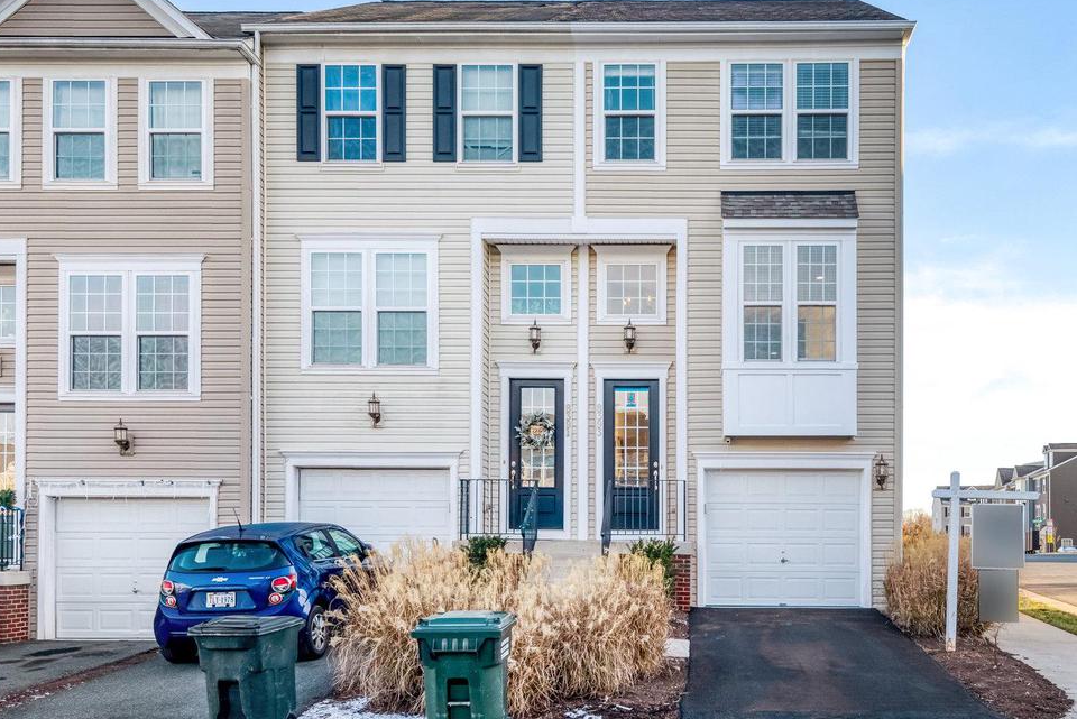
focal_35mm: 33
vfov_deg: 39.8
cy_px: 432
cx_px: 720
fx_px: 988
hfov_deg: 56.0
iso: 400
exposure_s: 1/400
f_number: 8
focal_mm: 22
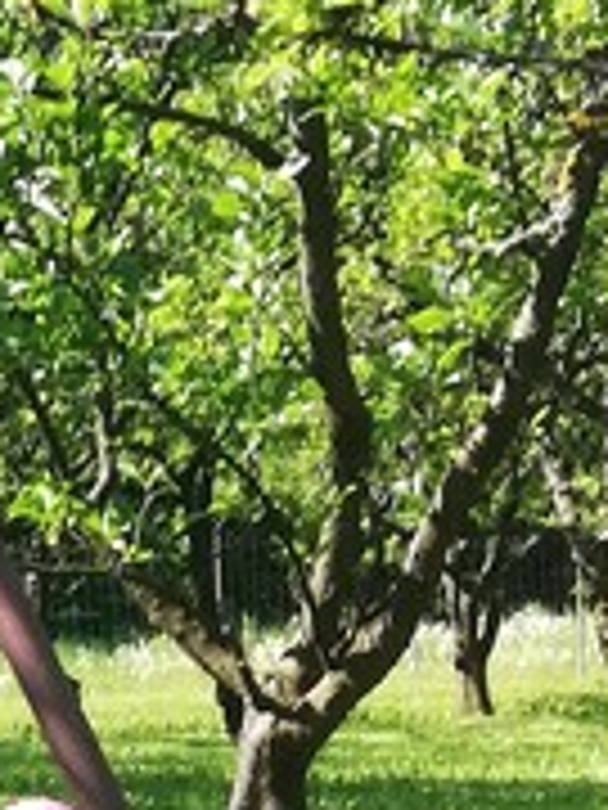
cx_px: -761
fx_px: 3653
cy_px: 1390
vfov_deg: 11.8
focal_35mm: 156
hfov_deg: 8.8
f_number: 2.2
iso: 50
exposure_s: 1/325
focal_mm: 3.81
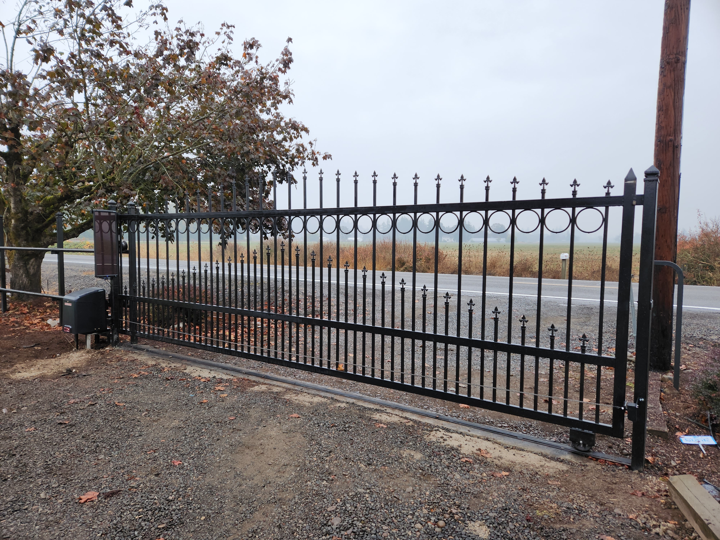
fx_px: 478
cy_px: 270
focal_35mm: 23
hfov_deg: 73.9
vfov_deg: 58.9
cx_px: 360
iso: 80
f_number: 1.8
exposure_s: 1/180
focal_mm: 5.4
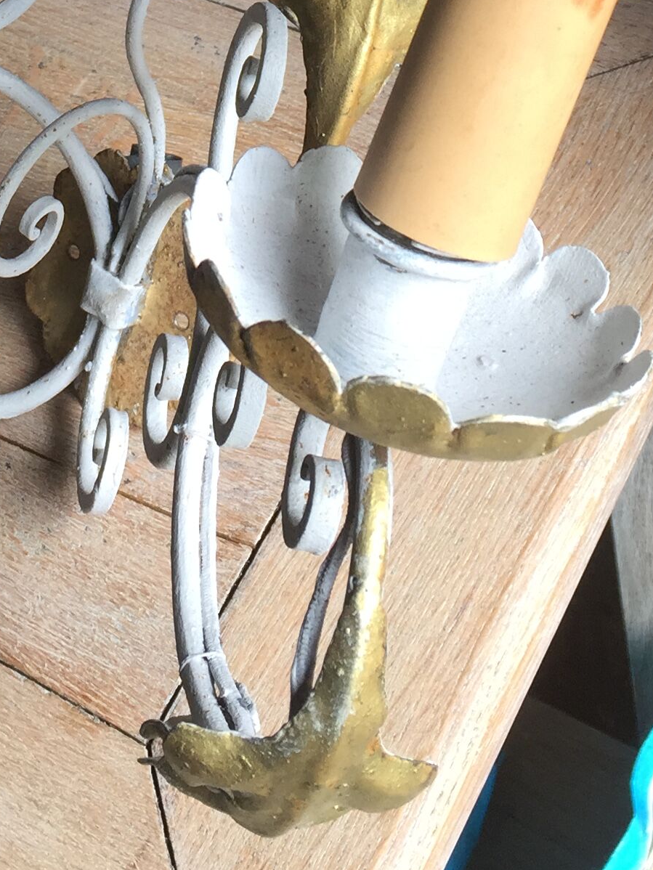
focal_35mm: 79
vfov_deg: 22.9
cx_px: 182
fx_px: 1986
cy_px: -146
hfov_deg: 18.6
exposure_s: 1/100
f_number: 2.2
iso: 32
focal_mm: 4.15
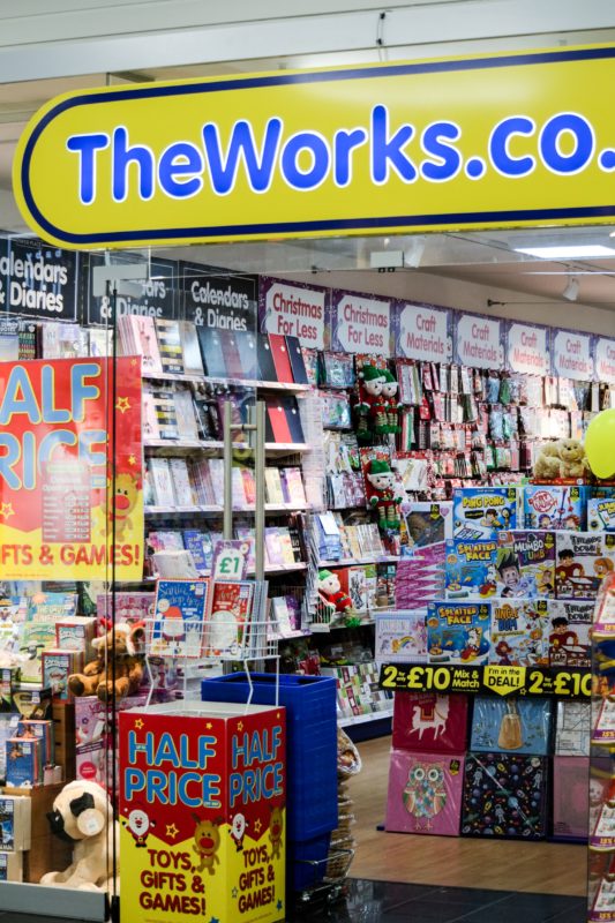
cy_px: 462
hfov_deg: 16.1
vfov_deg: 23.9
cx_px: 308
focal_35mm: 85
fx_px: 2179
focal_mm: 55
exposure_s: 1/80
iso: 400
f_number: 4.5
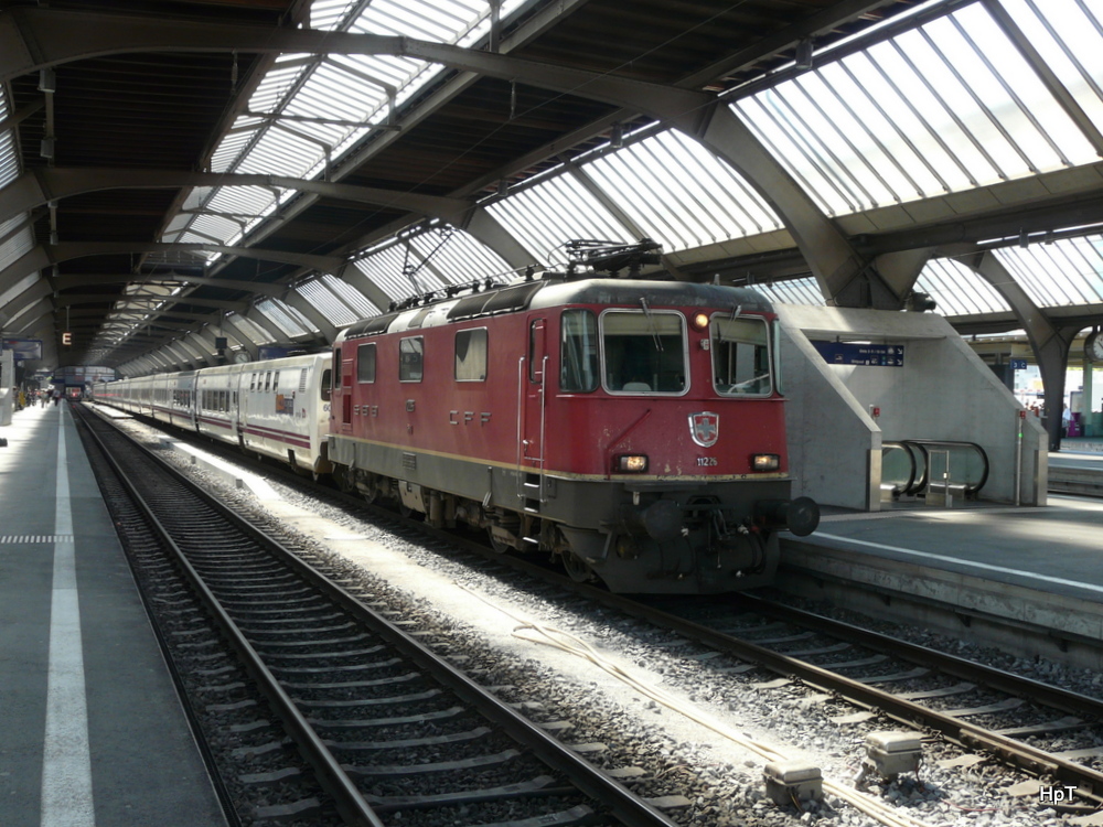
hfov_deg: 52.6
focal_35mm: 35
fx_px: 1115
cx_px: 552
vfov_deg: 40.7
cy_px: 414
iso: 100
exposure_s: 1/100
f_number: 3.6
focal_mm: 5.8
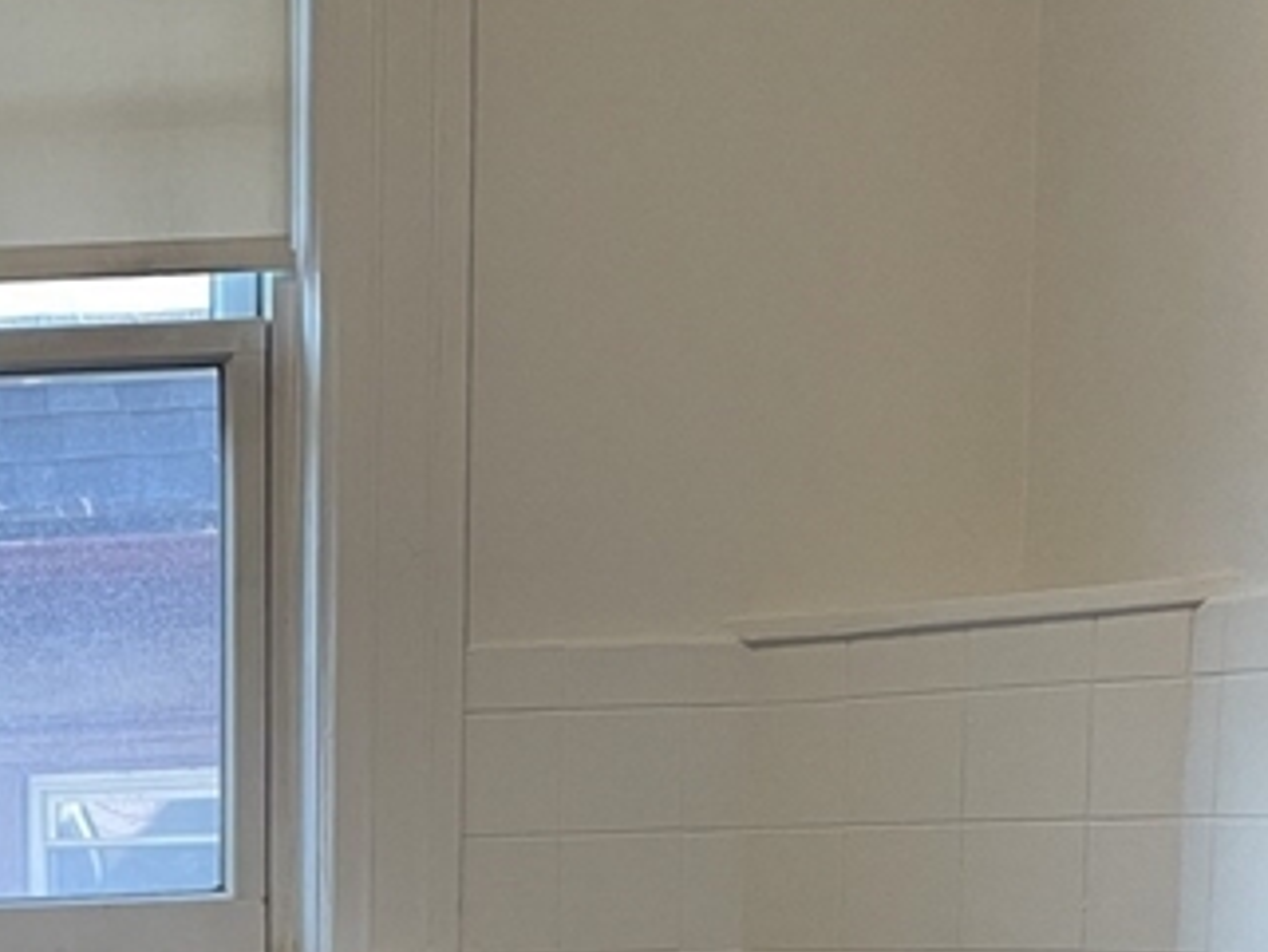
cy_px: 1268
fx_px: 3041
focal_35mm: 83
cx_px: -304
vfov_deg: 16.7
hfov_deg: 21.6
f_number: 1.6
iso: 100
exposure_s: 1/60
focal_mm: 4.2
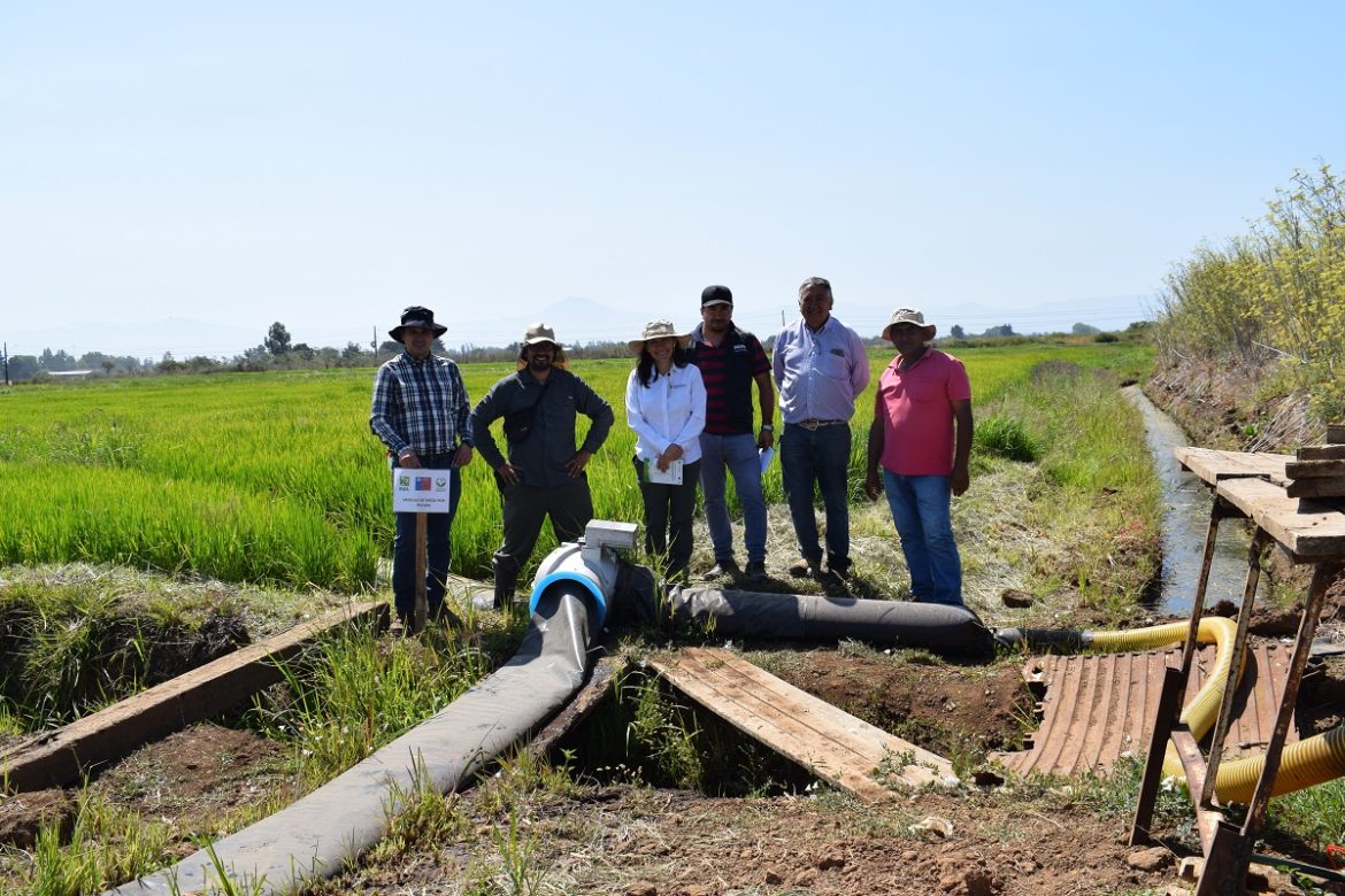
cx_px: 672
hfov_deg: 55.1
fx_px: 1289
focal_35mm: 34
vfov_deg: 38.4
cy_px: 448
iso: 200
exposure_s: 1/400
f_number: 10
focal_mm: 23
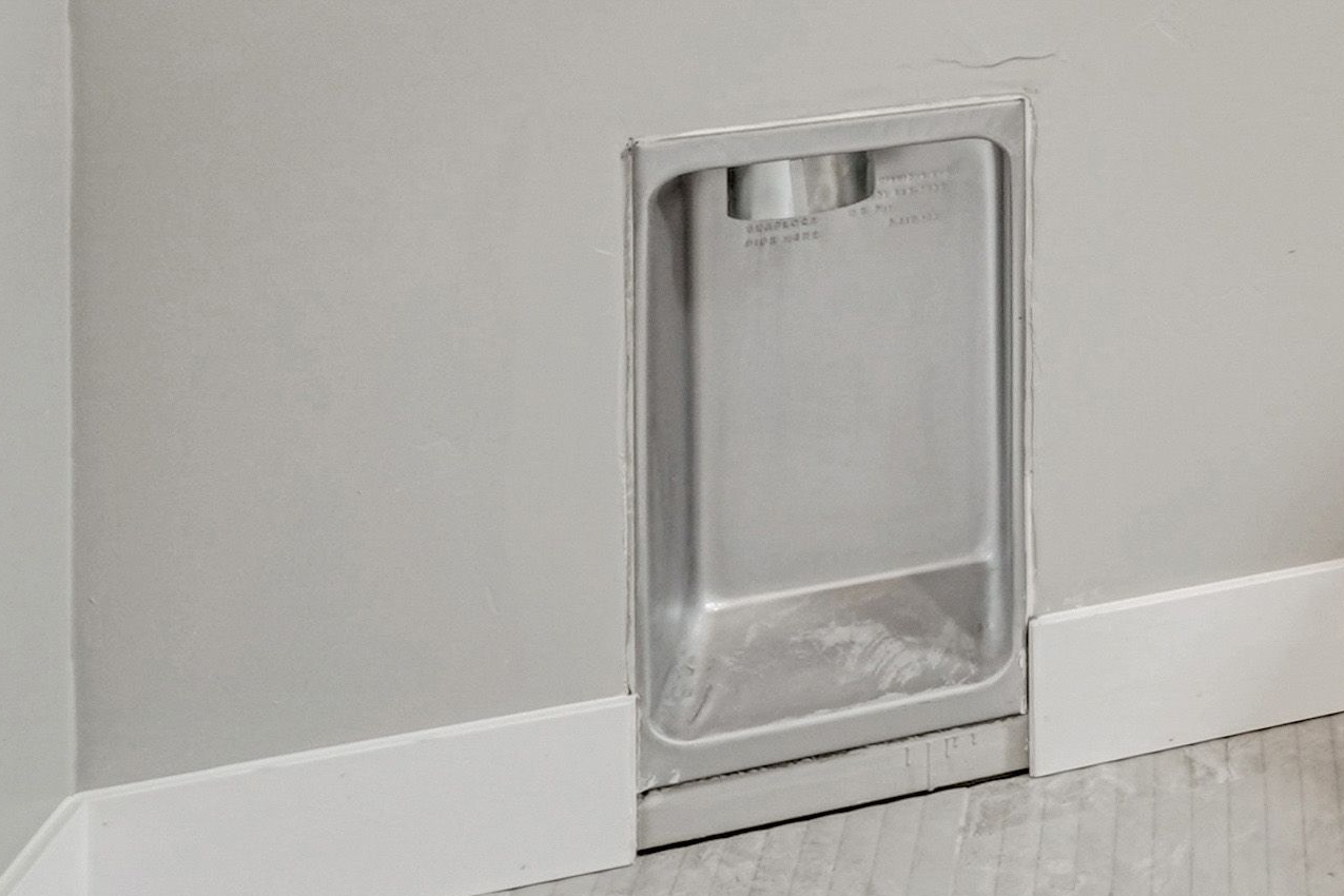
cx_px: 2919
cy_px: -611
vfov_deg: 16.6
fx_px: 2668
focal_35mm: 71
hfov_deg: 17.0
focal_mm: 15.1
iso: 400
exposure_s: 1/400
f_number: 8
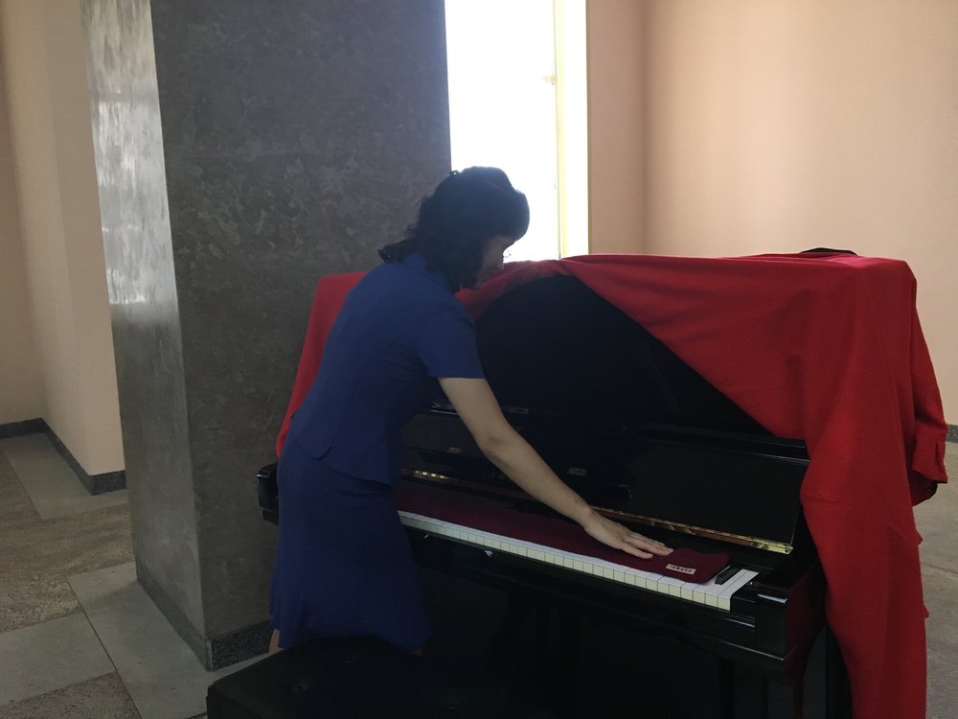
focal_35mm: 29
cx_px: 479
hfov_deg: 61.7
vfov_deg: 48.2
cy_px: 360
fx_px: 803
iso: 160
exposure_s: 1/33
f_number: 2.2
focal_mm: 4.15
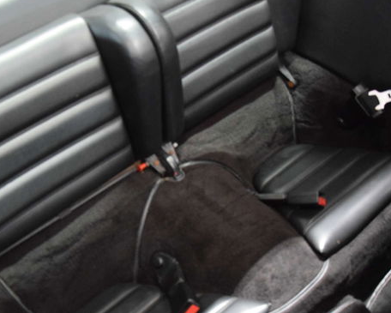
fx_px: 576
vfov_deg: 30.3
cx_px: 200
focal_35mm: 50
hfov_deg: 37.5
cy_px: 181
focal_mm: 21
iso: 3200
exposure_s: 1/25
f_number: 3.8
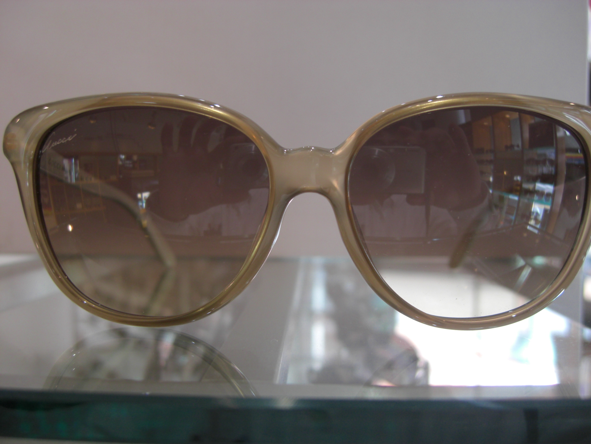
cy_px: 222
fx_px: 649
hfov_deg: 49.0
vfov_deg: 37.7
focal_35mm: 38
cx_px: 296
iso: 100
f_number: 2.8
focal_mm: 7.9
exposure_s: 1/50
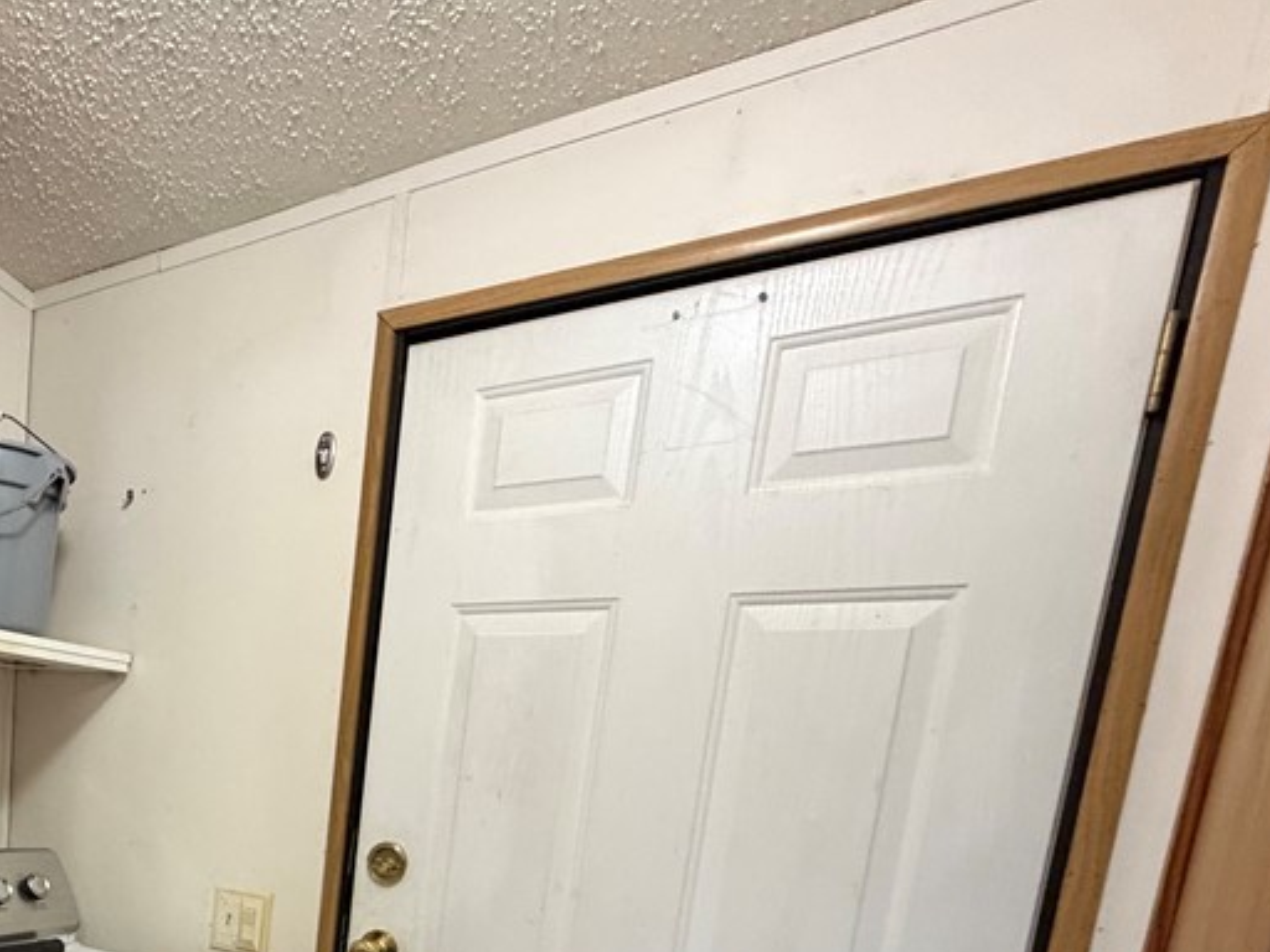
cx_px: 117
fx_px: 1027
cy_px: 907
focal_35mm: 28
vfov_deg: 44.0
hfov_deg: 54.8
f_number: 2.2
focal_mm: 2.22
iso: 400
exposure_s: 1/60
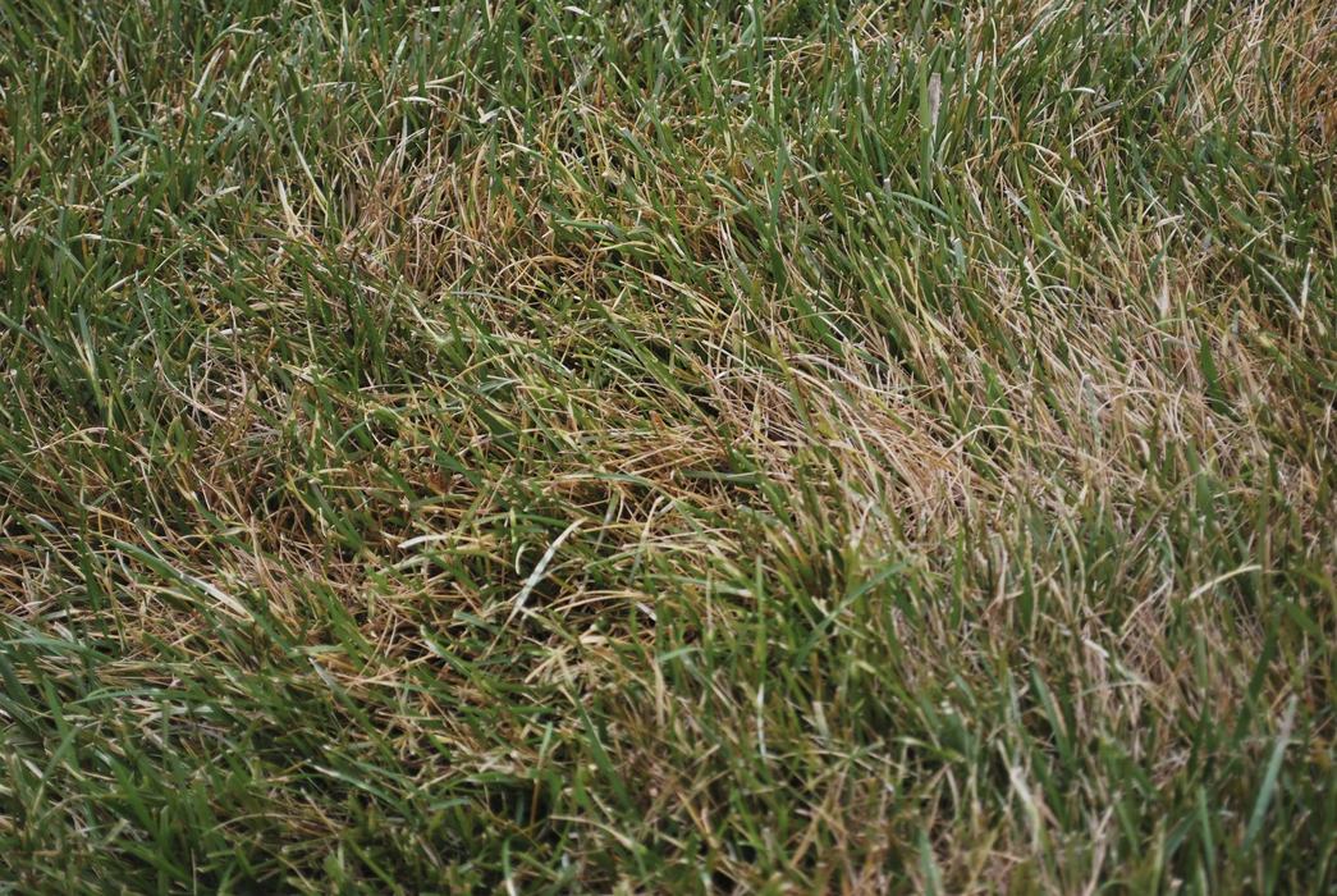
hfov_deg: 26.0
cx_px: 668
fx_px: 2901
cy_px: 448
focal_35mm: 78
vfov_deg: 17.6
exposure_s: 1/160
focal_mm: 52
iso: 100
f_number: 6.3
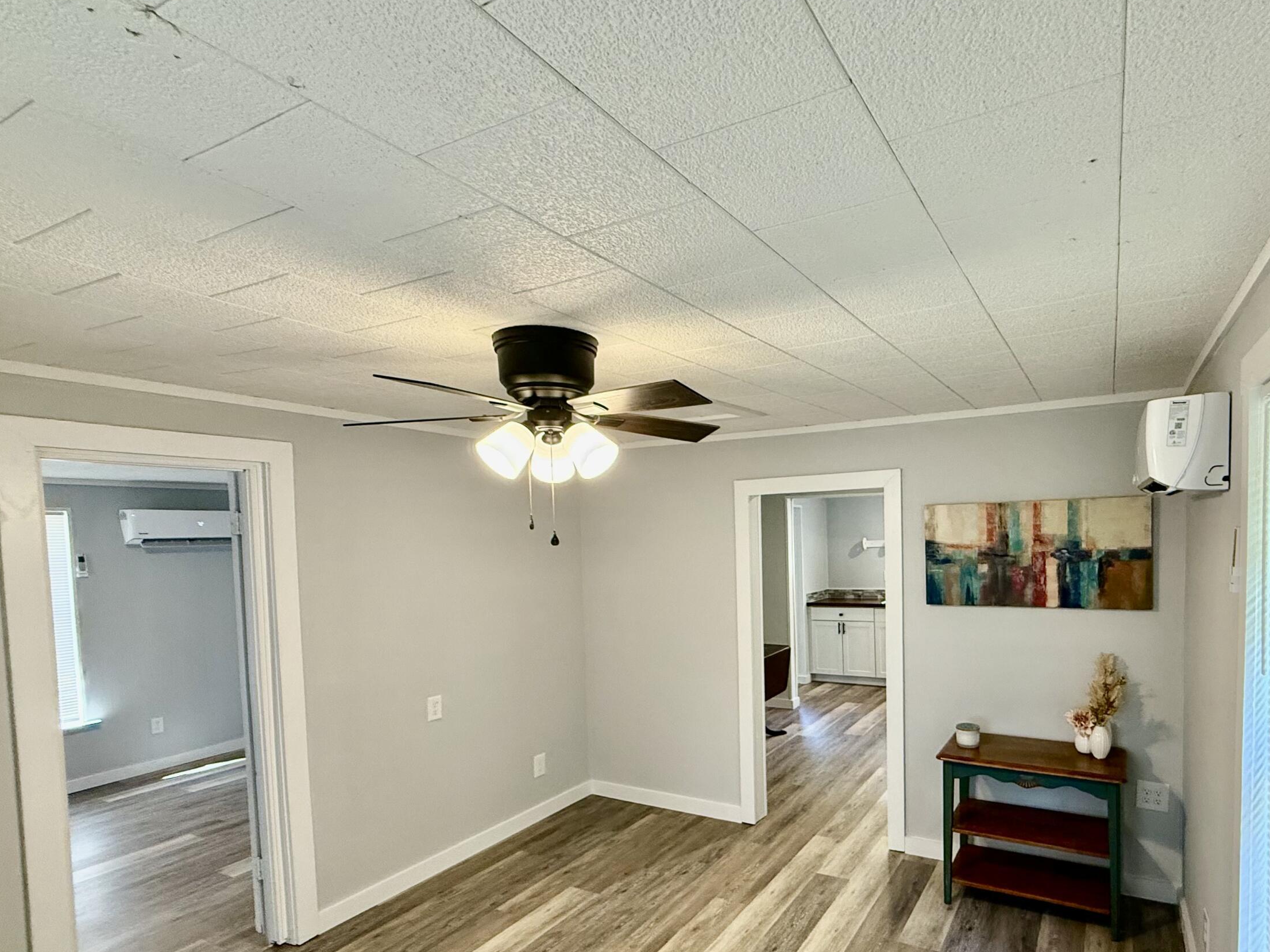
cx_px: 775
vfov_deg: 68.1
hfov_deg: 83.4
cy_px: 564
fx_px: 697
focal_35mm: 19
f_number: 2.2
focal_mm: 2.22
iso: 320
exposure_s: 1/60
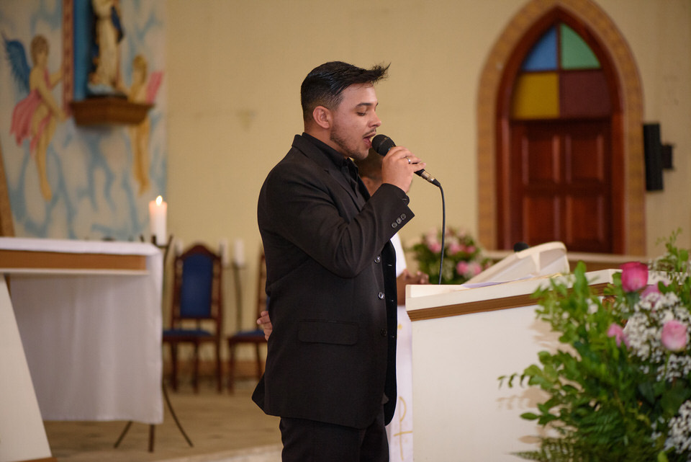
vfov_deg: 13.1
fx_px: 2016
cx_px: 346
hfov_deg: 19.4
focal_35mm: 105
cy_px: 231
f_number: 2.8
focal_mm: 105
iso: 2500
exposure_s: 1/160
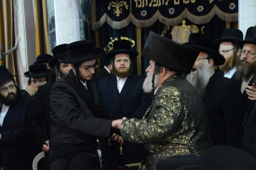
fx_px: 747
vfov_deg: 13.0
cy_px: 85
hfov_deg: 19.5
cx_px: 128
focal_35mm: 105
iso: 5000
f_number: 5.3
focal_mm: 105
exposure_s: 1/80
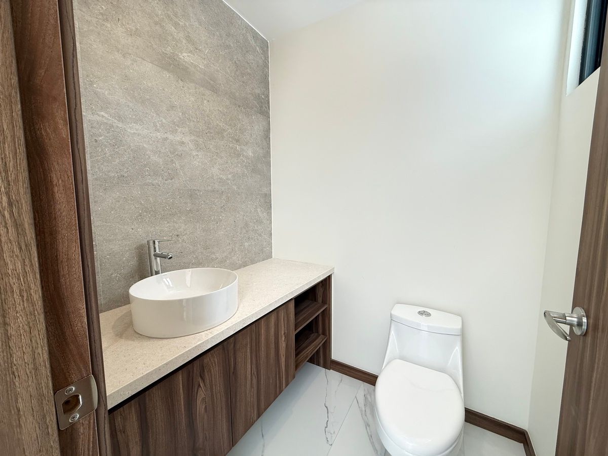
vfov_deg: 85.7
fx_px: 246
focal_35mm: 14
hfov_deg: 102.1
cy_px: 228
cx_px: 304
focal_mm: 2.22
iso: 320
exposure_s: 1/120
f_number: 2.2
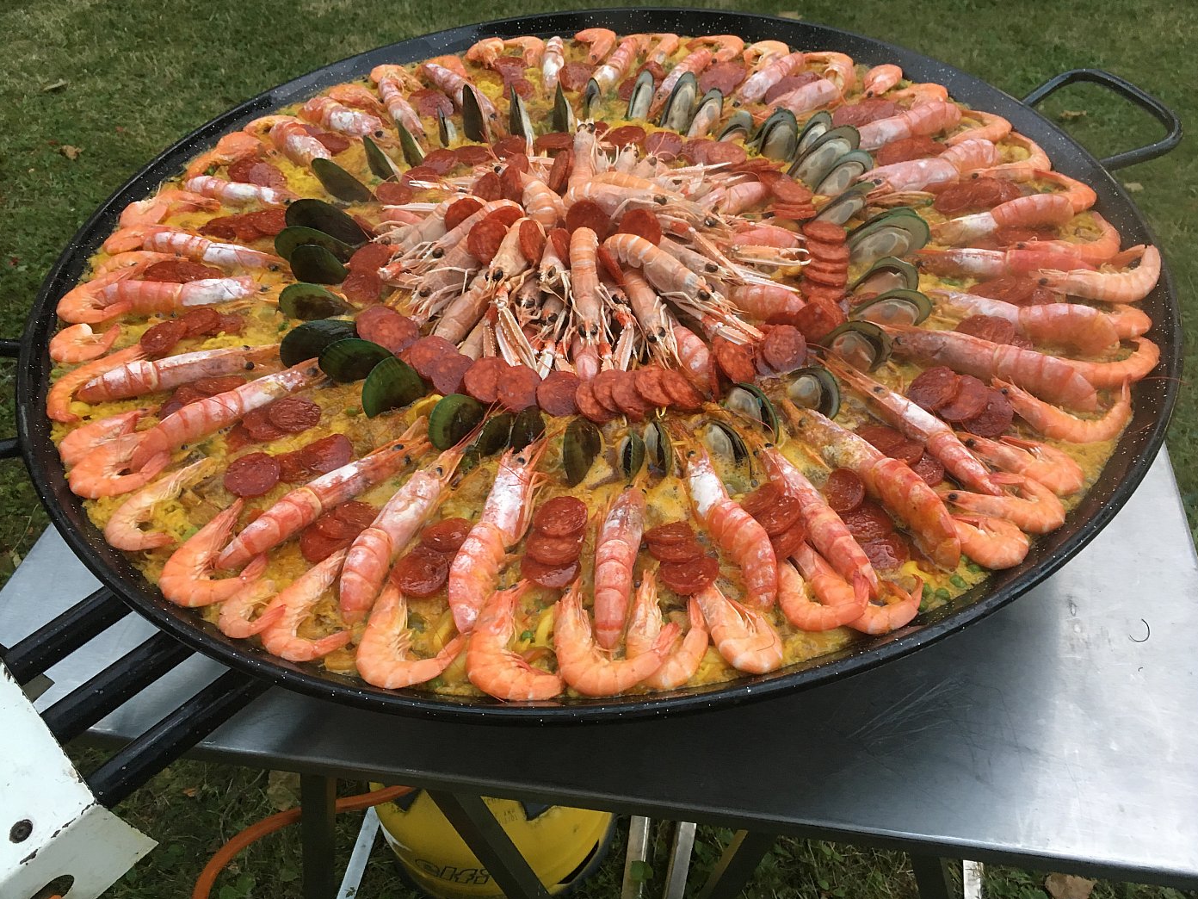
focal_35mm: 30
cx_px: 619
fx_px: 1038
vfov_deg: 46.8
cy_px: 437
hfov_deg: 60.0
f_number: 2.2
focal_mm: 4.15
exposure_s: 1/33
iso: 125
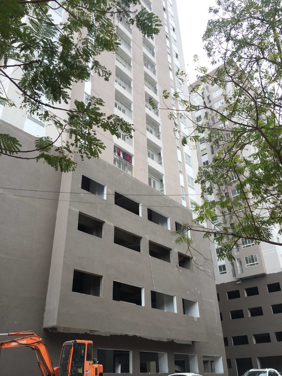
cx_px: 141
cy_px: 188
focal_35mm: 30
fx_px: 326
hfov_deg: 46.8
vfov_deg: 60.0
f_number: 2.2
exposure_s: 1/414
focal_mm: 4.12
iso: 32
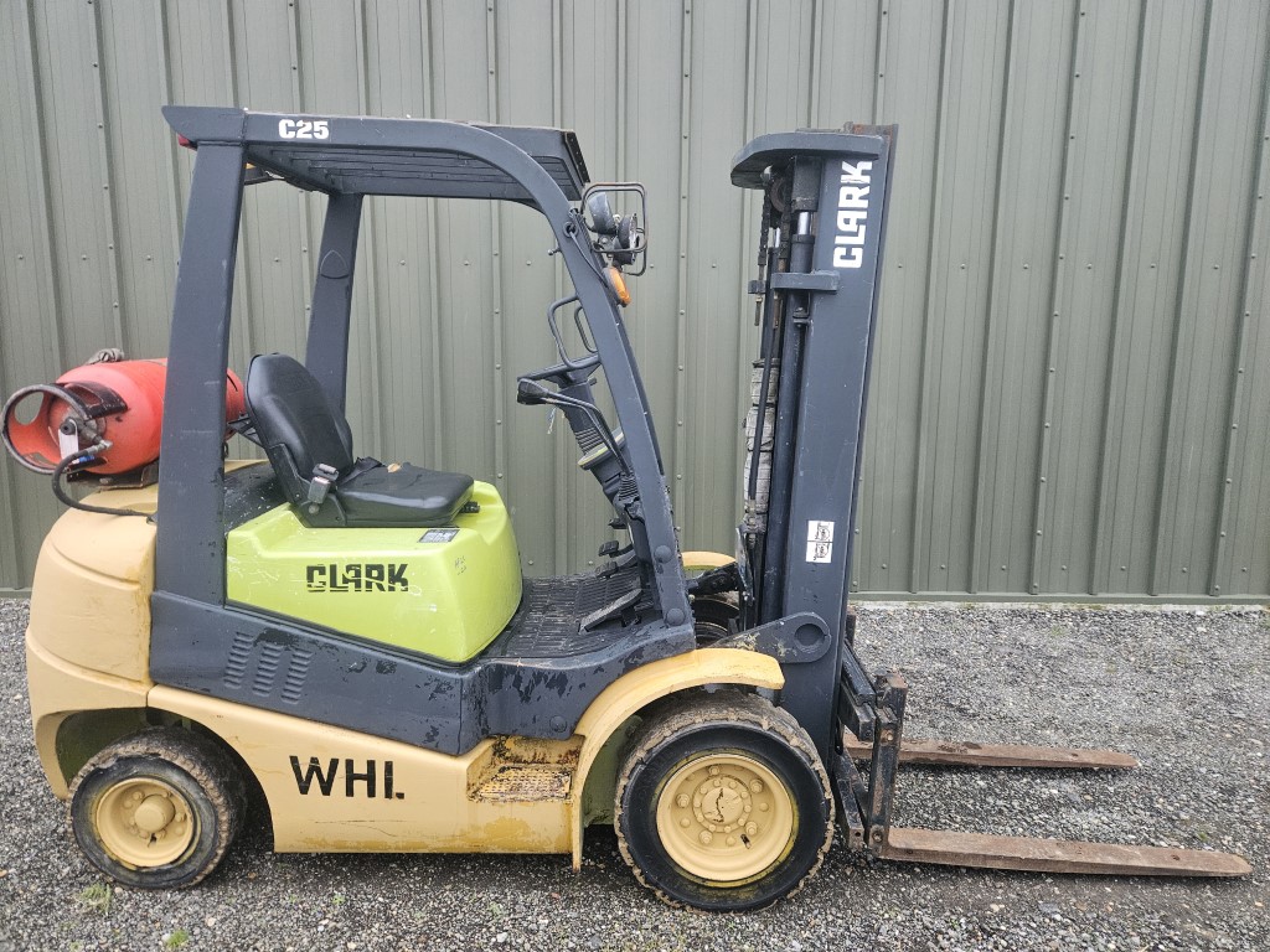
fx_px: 844
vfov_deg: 58.9
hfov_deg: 73.9
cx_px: 635
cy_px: 476
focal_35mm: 23
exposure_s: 1/142
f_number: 1.8
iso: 640
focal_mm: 5.4
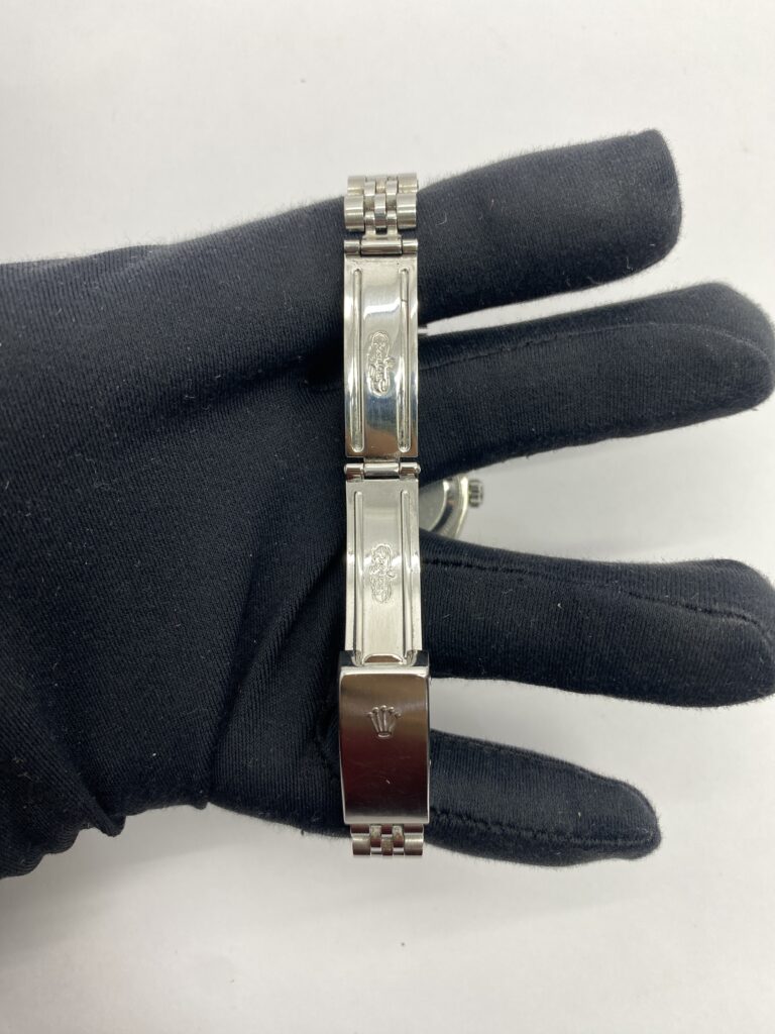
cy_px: 517
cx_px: 388
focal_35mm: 25
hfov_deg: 54.9
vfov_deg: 69.4
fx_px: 746
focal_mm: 4.25
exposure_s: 1/100
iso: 40
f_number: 1.8
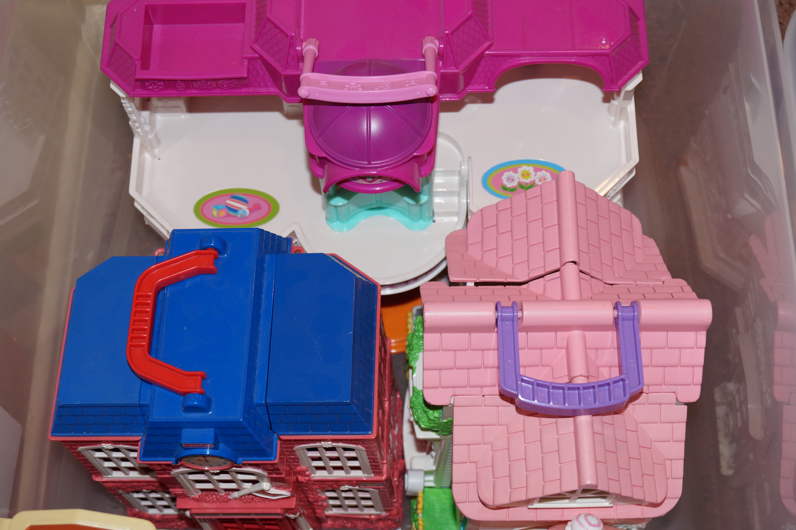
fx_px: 1160
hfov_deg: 37.9
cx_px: 398
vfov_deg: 25.7
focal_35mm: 52
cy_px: 265
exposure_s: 1/80
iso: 400
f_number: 5
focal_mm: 35
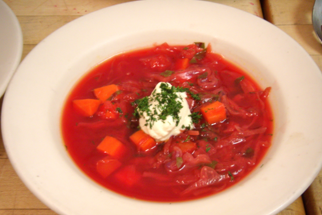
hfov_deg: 35.6
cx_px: 161
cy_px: 121
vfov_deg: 24.2
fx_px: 501
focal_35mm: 56
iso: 100
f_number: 3.7
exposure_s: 1/7.05
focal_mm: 8.9
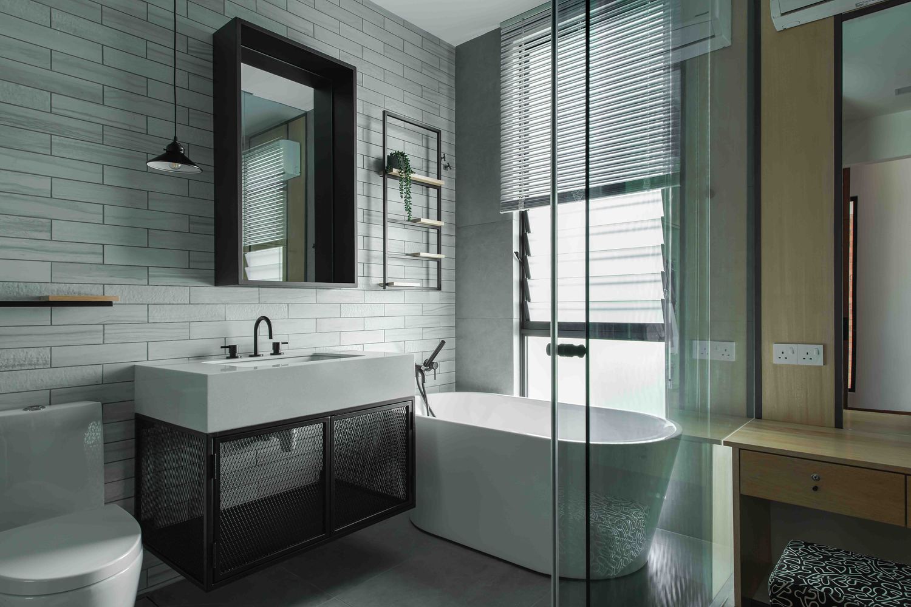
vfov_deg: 61.9
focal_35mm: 20
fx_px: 506
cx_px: 456
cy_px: 304
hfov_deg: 84.0
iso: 100
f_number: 13
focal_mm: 20
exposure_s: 1.3
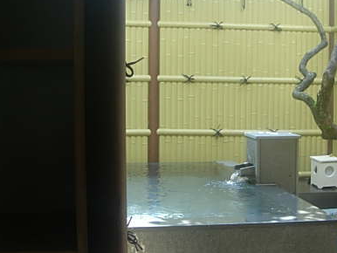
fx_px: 614
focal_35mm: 63
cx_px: 219
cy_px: 122
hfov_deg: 30.5
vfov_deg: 23.3
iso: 64
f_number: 2.8
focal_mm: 7.8
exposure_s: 1/49.3
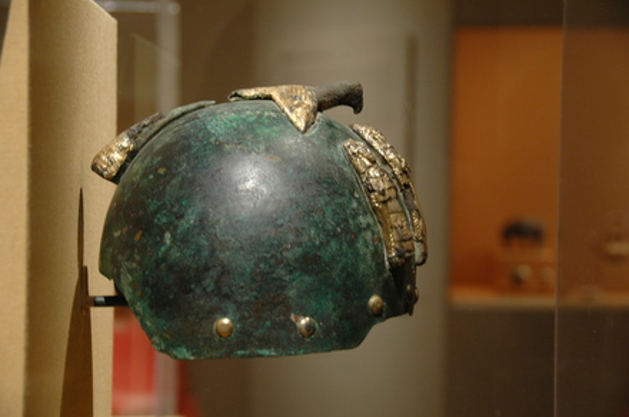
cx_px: 314
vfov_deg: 14.7
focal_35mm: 93
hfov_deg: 21.9
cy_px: 208
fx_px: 1623
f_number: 5
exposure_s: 1/13
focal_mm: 62
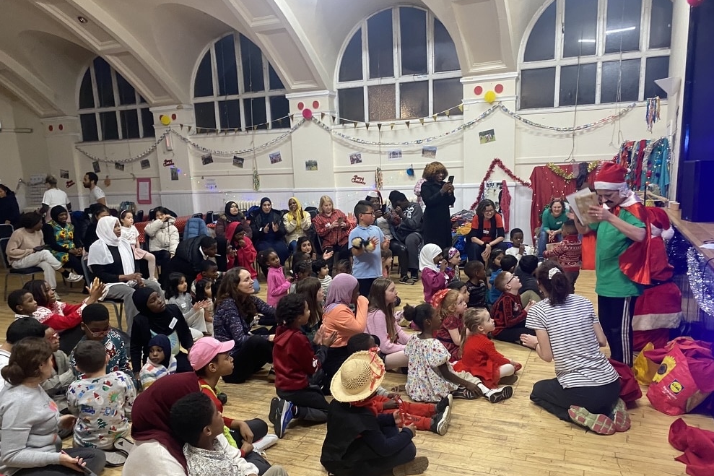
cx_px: 369
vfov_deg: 46.2
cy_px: 274
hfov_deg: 65.5
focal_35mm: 28
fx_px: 555
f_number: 1.8
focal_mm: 4.25
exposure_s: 1/60
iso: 250
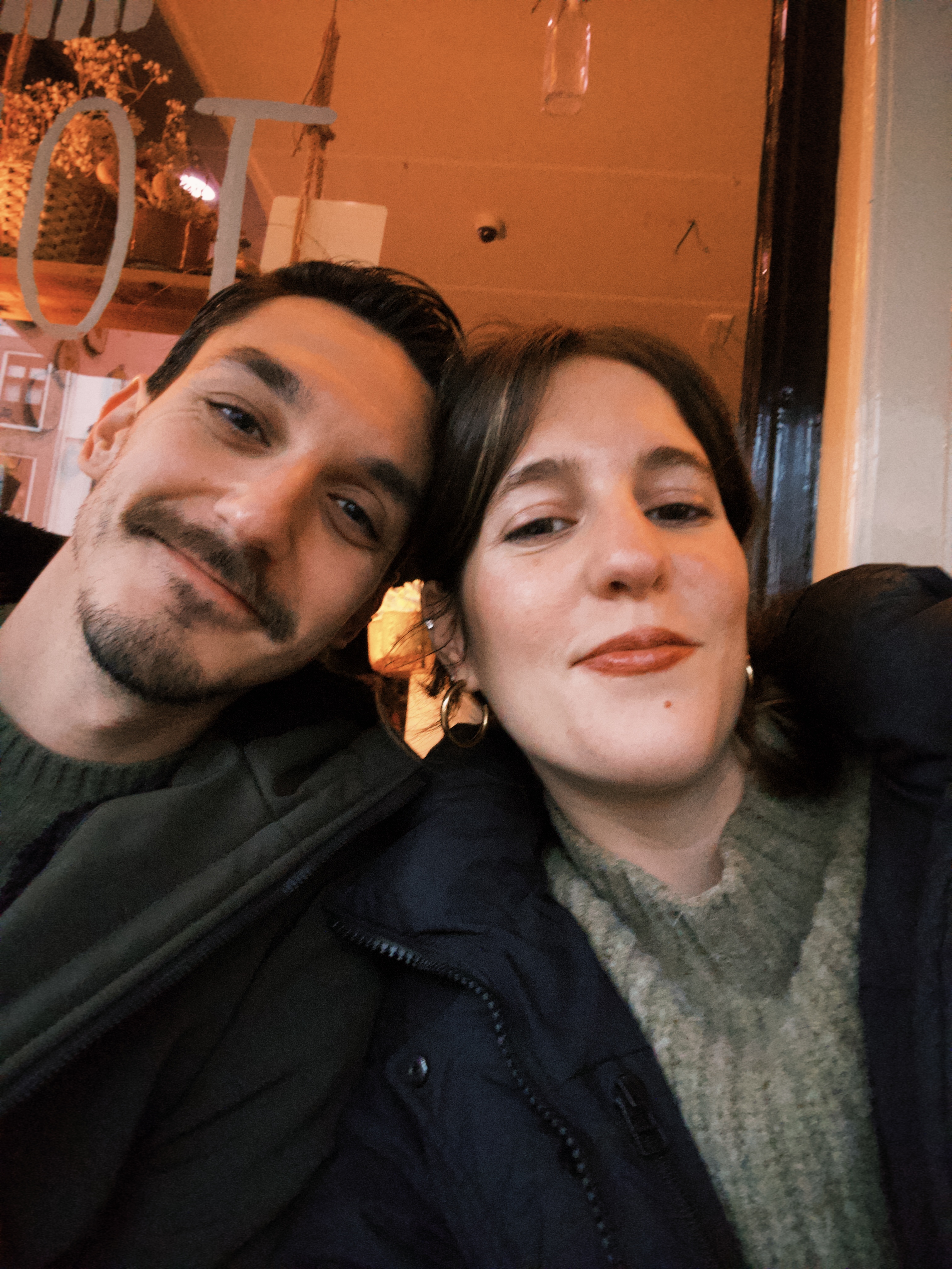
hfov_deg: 58.9
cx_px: 476
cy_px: 634
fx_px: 843
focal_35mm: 23
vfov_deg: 73.9
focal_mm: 2.69
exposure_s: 1/25
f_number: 1.9
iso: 400
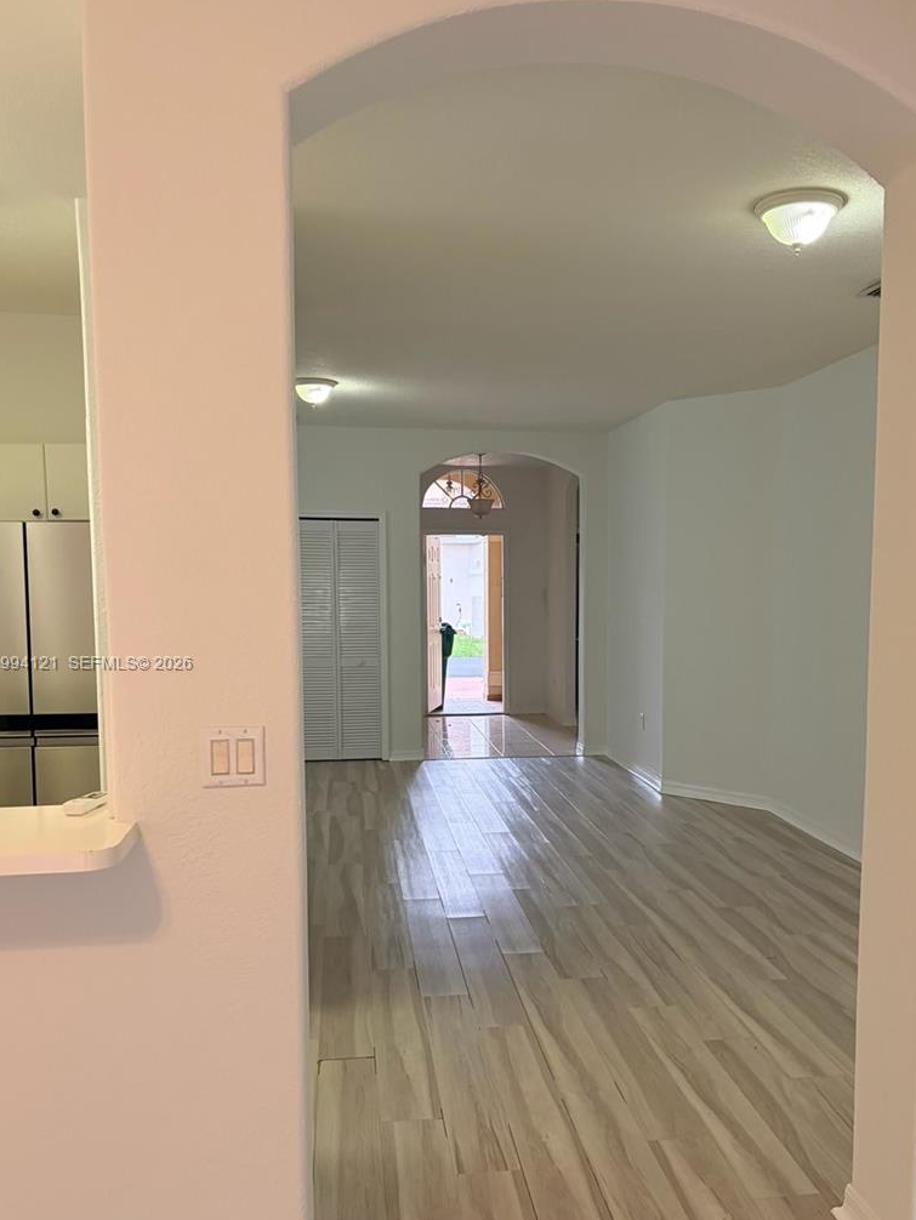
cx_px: 513
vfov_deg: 58.2
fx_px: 1093
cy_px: 665
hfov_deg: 45.4
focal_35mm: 31
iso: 160
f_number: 1.6
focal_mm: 5.96
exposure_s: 1/60
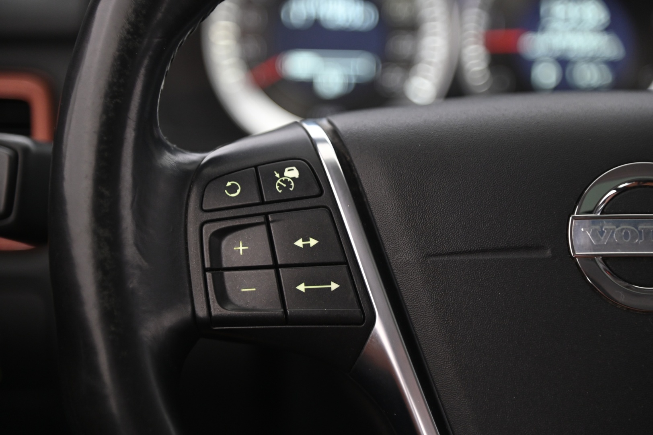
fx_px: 2175
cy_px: 218
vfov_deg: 11.4
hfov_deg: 17.1
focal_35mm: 120
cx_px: 326
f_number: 4
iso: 2000
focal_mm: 120
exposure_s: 1/15
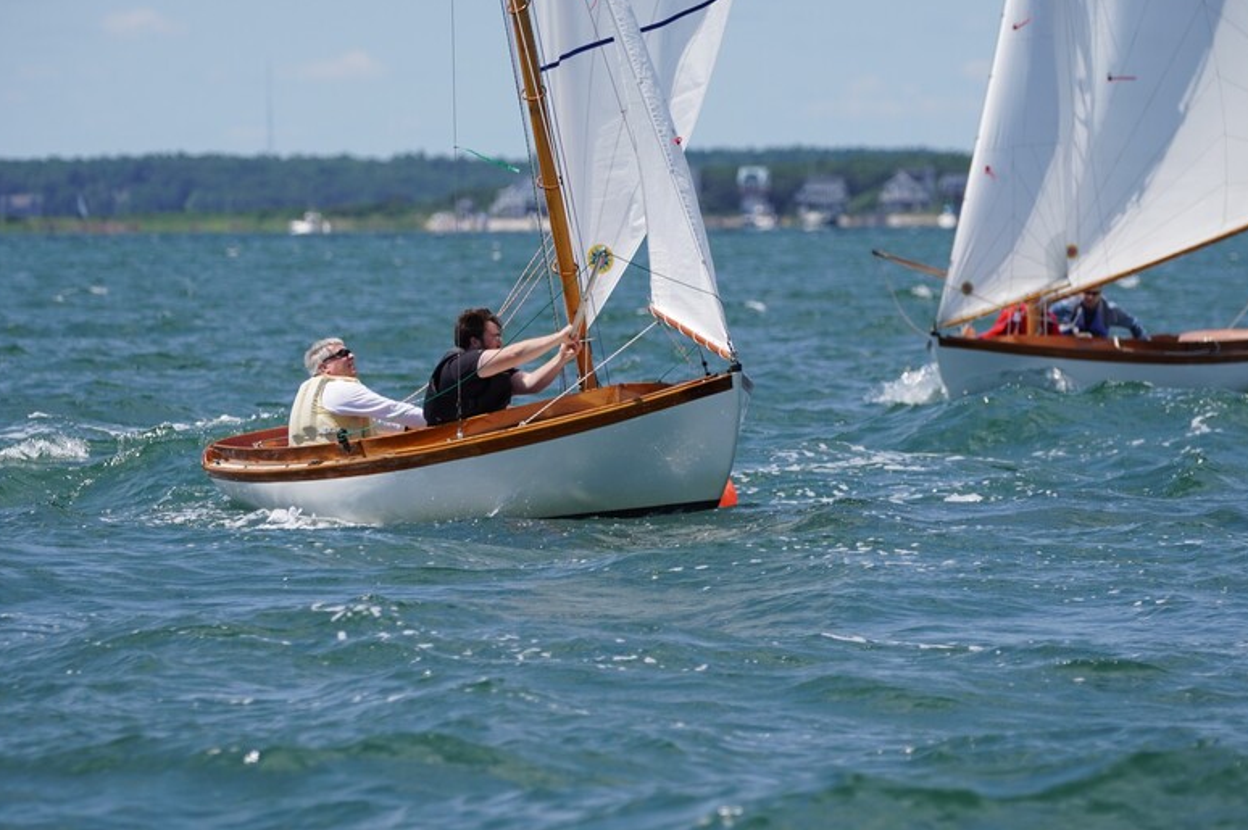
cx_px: 627
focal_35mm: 427
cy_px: 410
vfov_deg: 3.2
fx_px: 14776
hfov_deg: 4.8
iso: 250
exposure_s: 1/1600
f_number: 5.6
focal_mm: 275
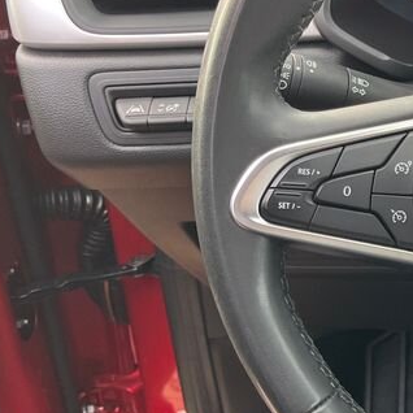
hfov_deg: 20.4
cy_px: 179
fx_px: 999
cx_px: 603
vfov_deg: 23.3
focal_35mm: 74
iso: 80
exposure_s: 1/121
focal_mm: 5.1
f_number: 1.6
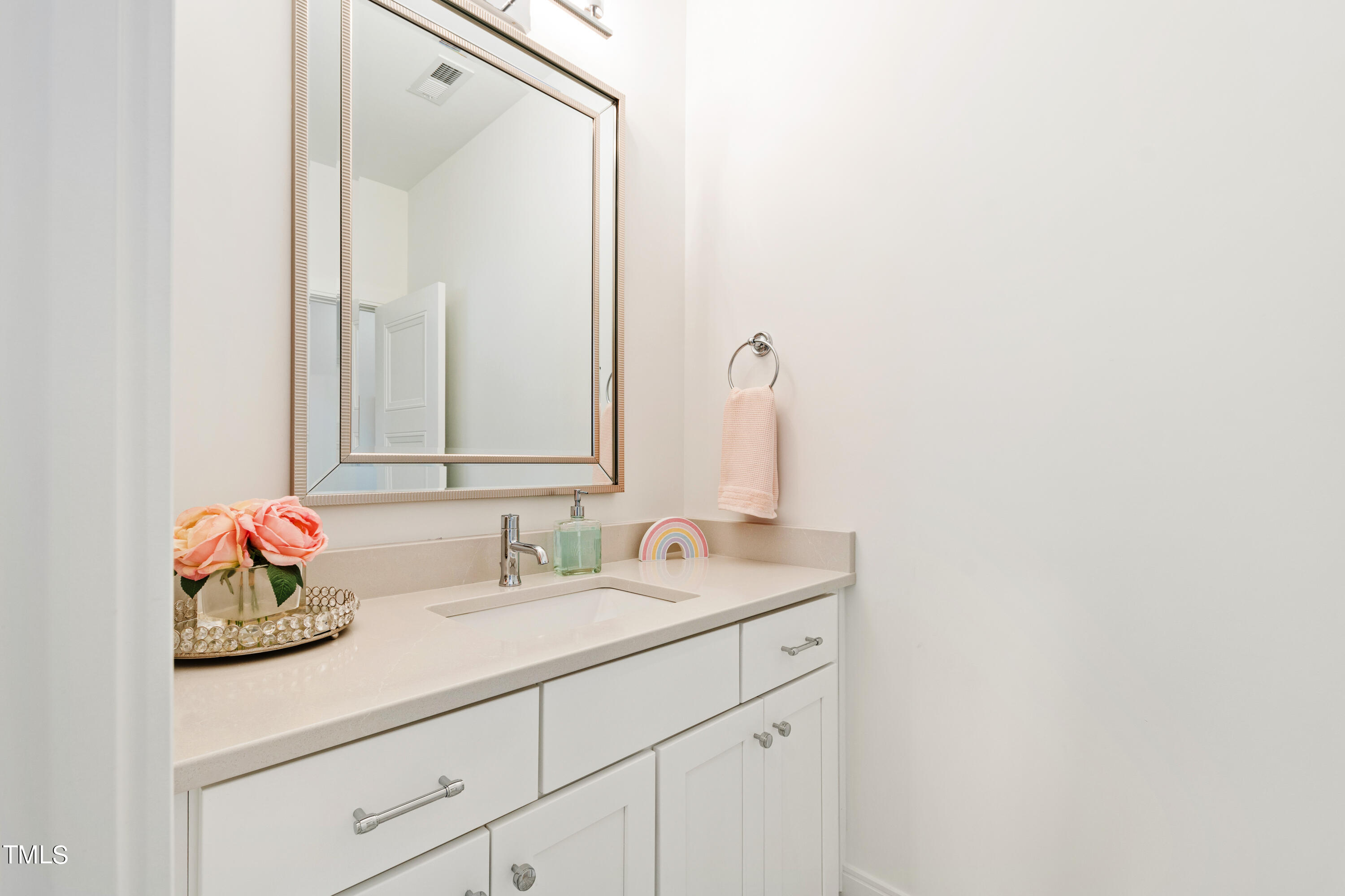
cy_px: 448
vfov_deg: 77.3
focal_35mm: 15
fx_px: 560
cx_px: 672
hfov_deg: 100.4
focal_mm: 10
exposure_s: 1/3
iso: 100
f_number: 8
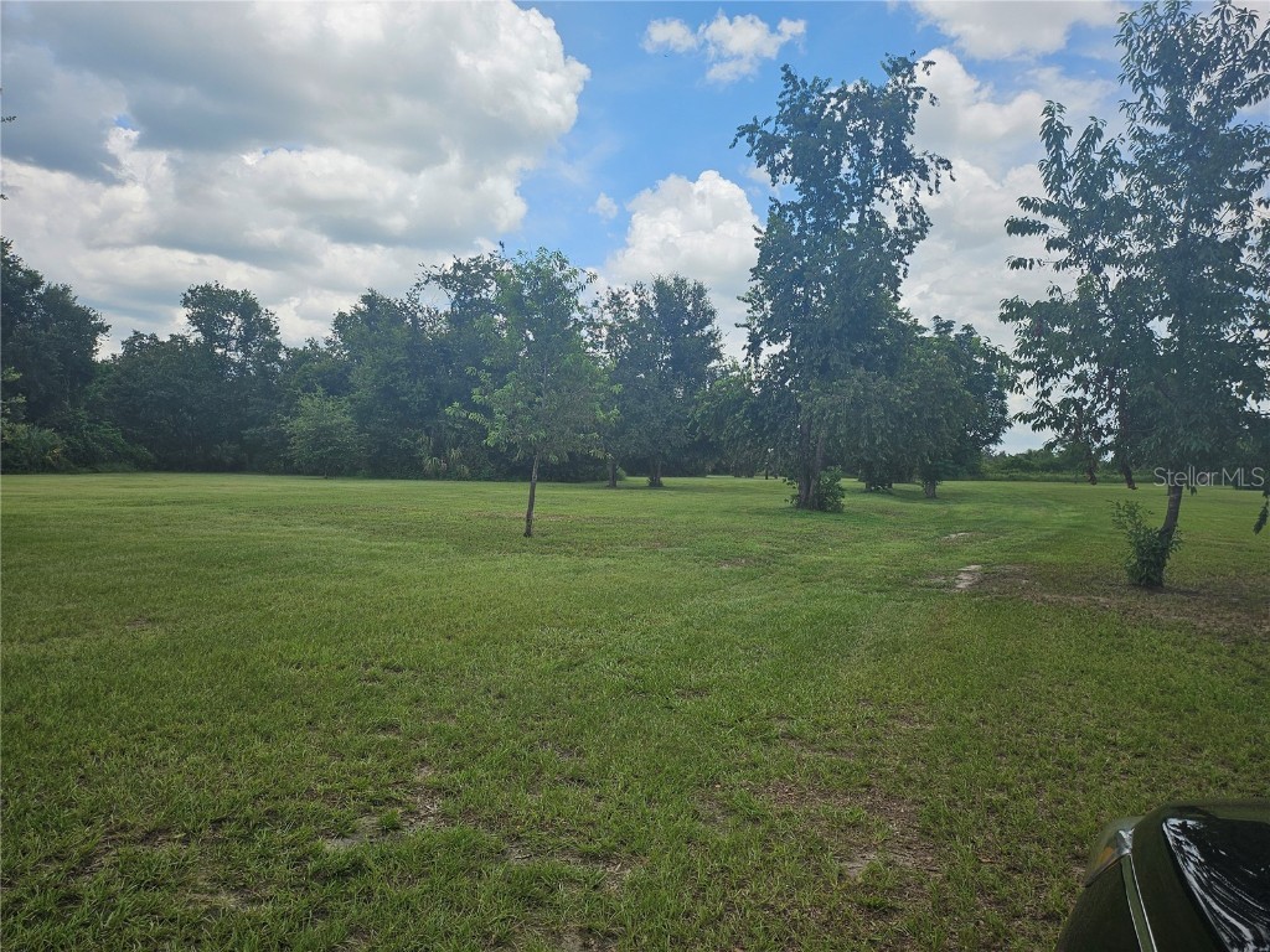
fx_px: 881
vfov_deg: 56.8
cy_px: 476
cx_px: 635
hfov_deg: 71.6
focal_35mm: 24
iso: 50
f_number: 1.8
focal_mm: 5
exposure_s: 1/3935
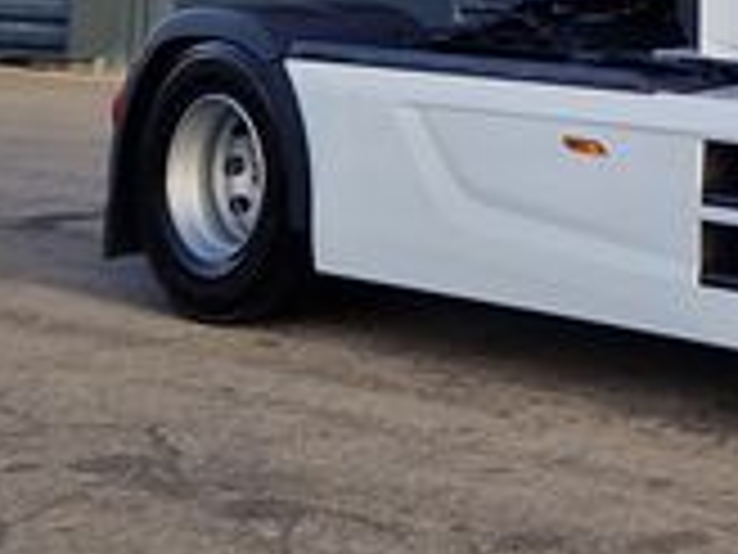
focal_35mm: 112
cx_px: 1062
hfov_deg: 16.3
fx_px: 2388
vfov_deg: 12.4
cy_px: -351
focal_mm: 5.4
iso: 50
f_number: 1.8
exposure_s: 1/4219
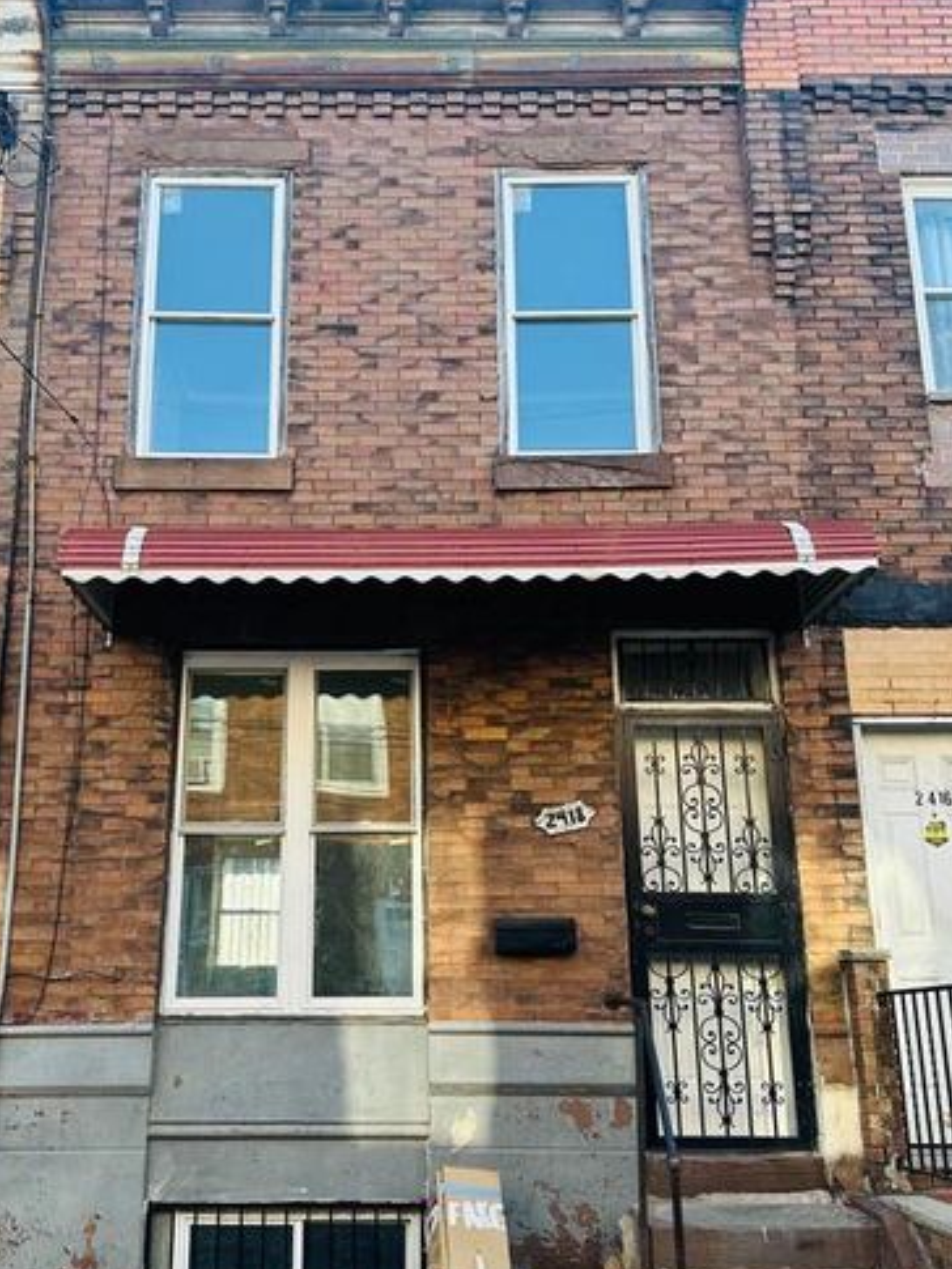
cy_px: 671
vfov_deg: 55.3
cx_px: 398
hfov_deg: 42.8
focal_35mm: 33
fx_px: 1210
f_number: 1.78
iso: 80
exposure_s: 1/604
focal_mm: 6.86
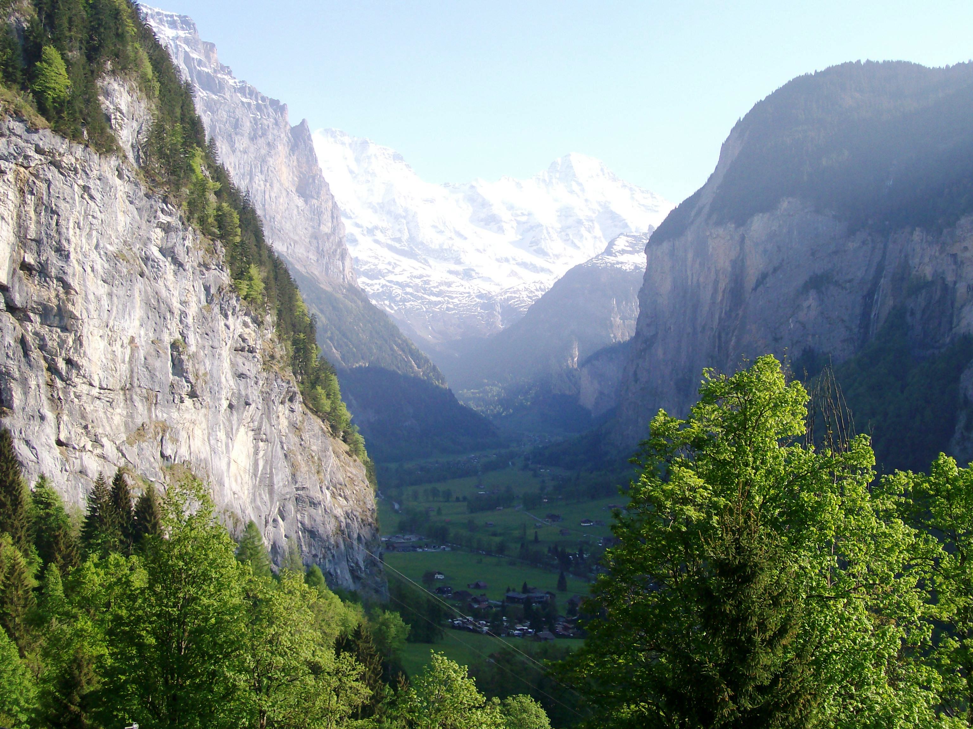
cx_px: 486
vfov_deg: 32.2
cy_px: 364
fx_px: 1265
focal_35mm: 45
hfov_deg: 42.1
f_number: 3
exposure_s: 1/549
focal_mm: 7.6
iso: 80
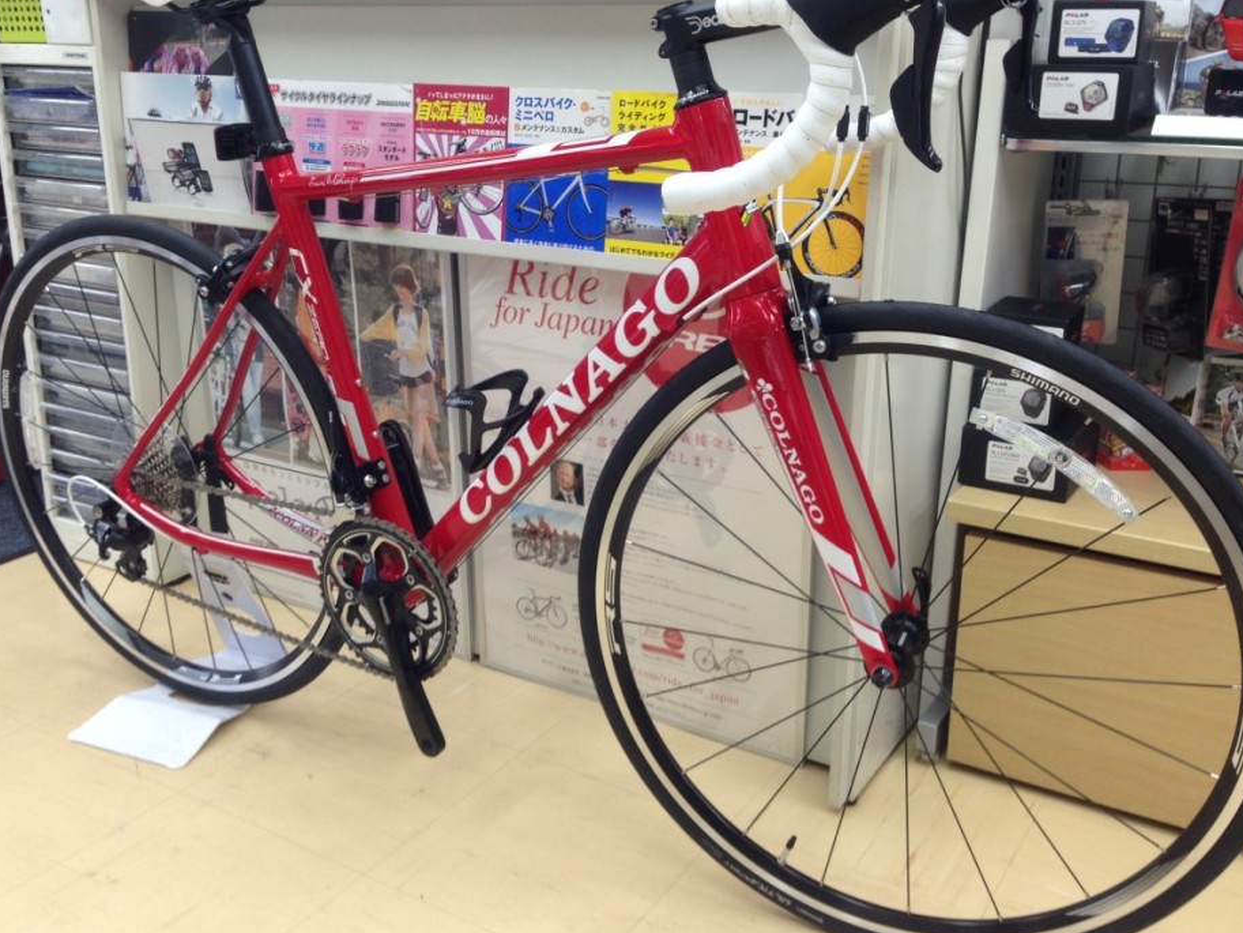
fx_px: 1329
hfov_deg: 50.1
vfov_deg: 38.6
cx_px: 604
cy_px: 424
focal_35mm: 37
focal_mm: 4.12
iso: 64
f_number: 2.4
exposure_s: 1/40
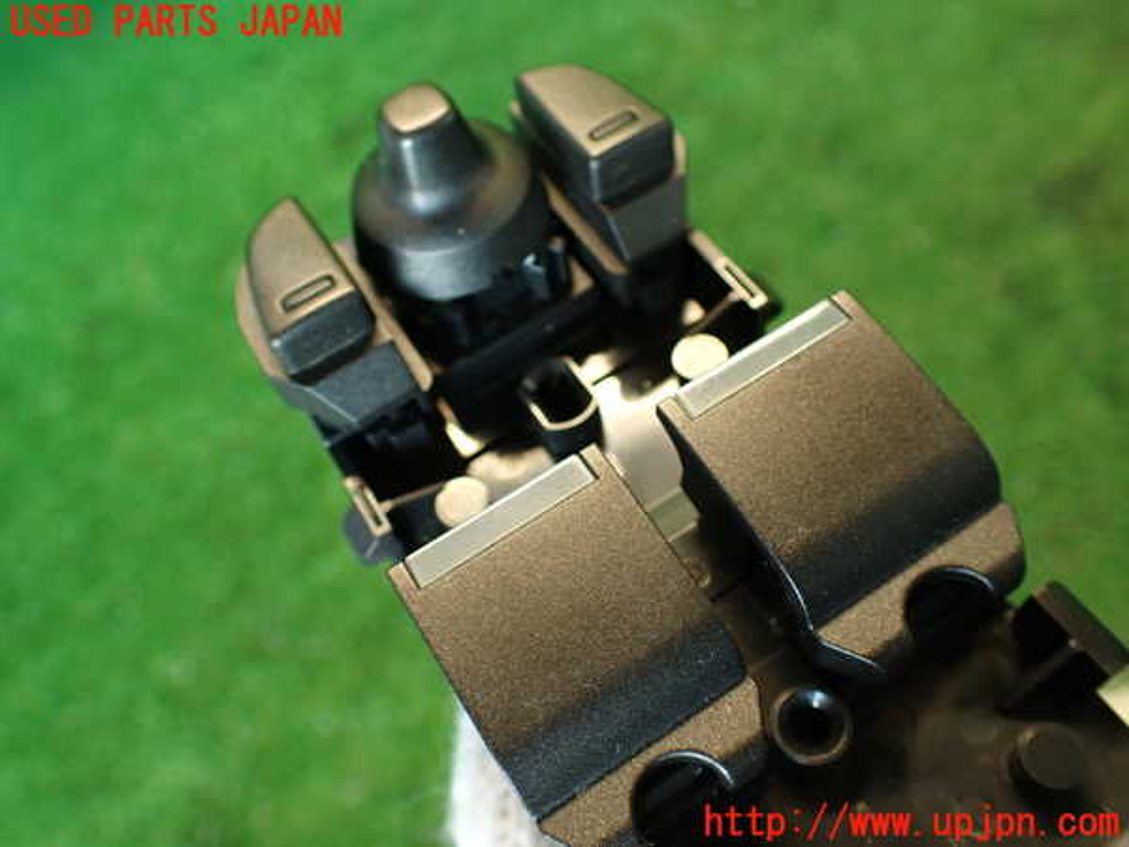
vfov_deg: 46.8
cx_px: 564
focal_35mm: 30
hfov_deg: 60.0
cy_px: 424
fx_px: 978
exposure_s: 1/30
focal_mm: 5.4
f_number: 2.3
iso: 250
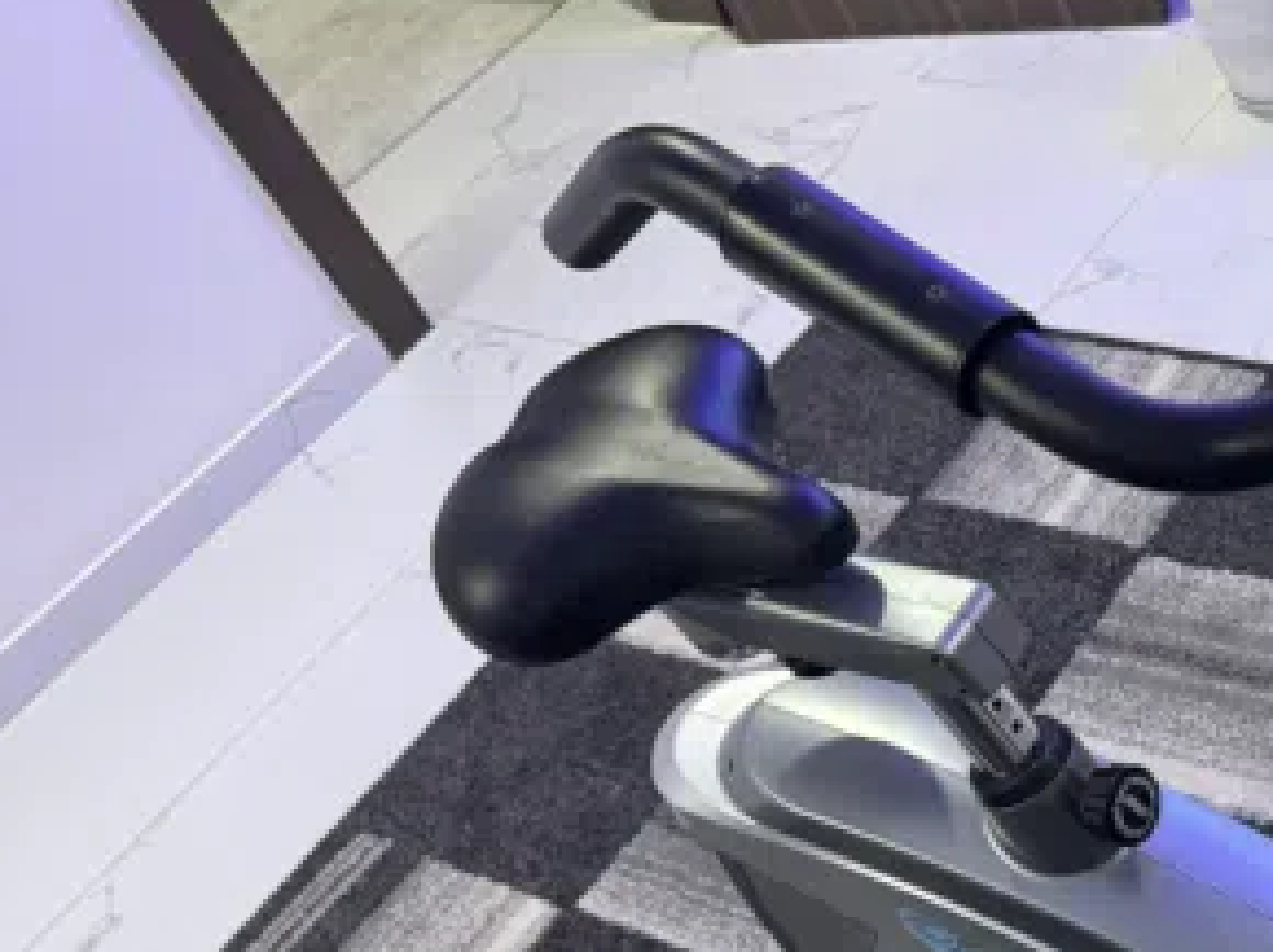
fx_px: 1947
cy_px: 566
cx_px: 1352
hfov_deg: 32.4
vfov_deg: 27.4
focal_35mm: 53
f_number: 1.78
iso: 800
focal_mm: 6.76
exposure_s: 1/49
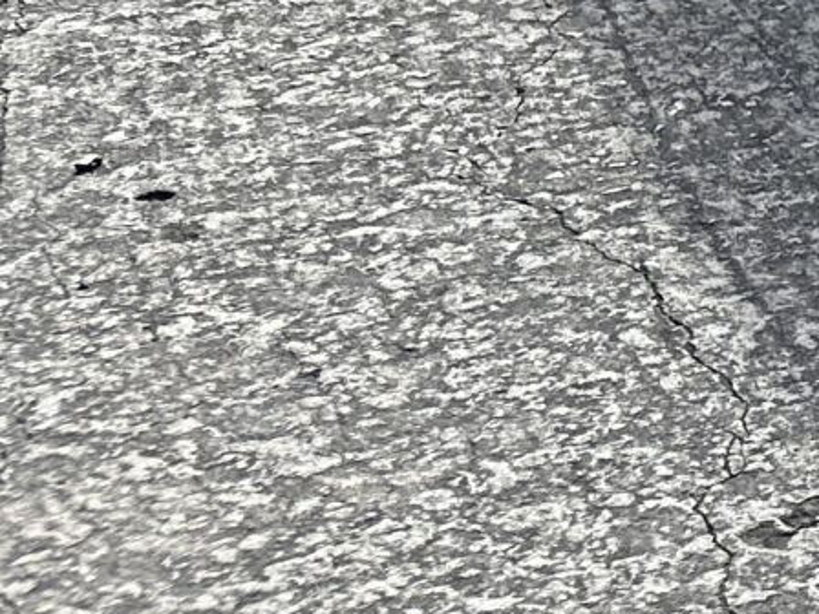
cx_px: 2194
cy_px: -881
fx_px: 3241
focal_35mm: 137
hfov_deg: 11.1
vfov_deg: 9.6
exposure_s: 1/2882
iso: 80
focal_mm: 6.86
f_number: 1.78
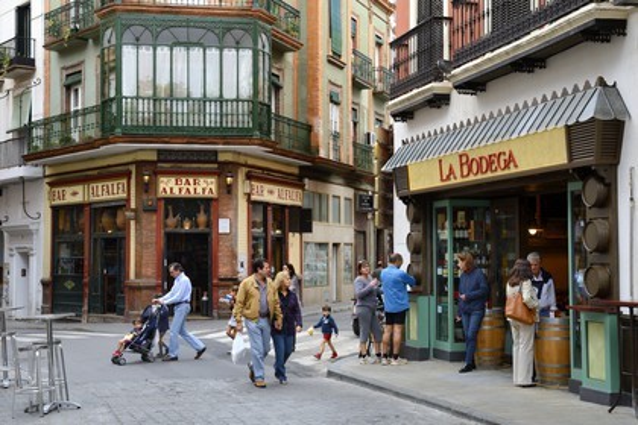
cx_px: 319
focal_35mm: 56
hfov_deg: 35.6
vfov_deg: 24.2
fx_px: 992
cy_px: 212
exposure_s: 1/160
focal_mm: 56
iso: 800
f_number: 11
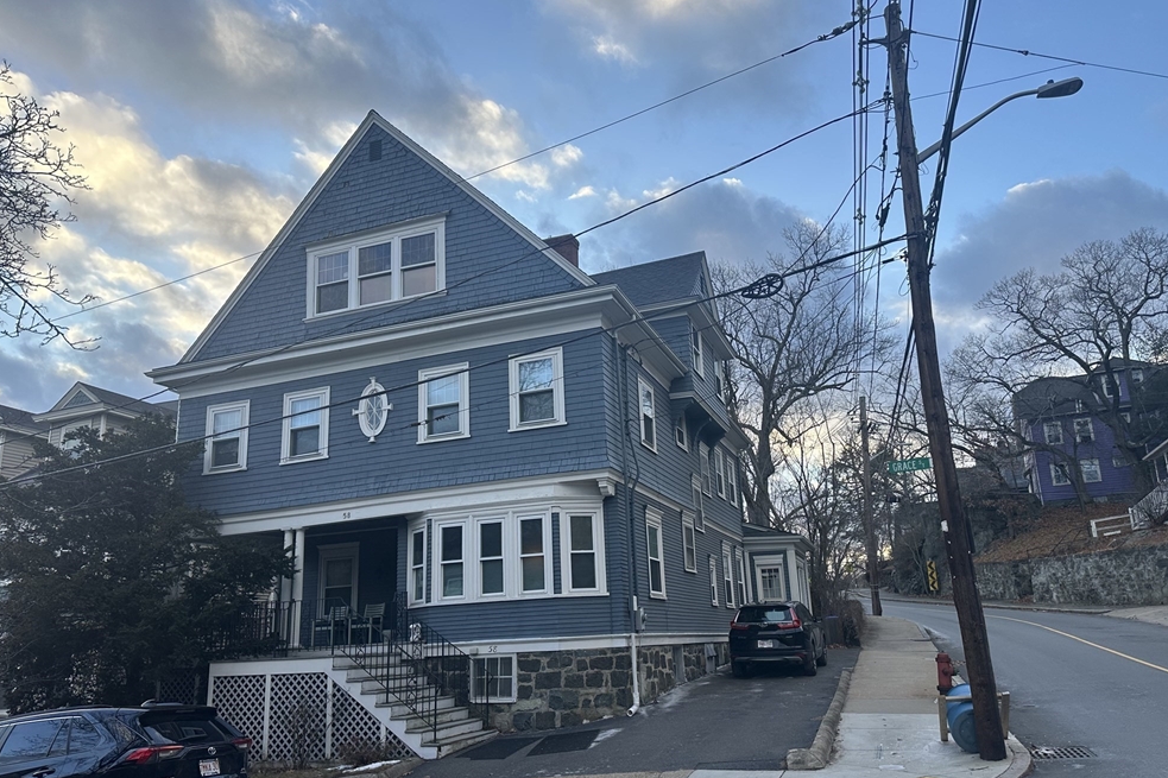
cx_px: 602
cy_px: 437
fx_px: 843
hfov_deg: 69.4
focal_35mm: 26
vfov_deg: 49.4
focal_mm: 6.86
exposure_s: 1/663
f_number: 1.78
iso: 80
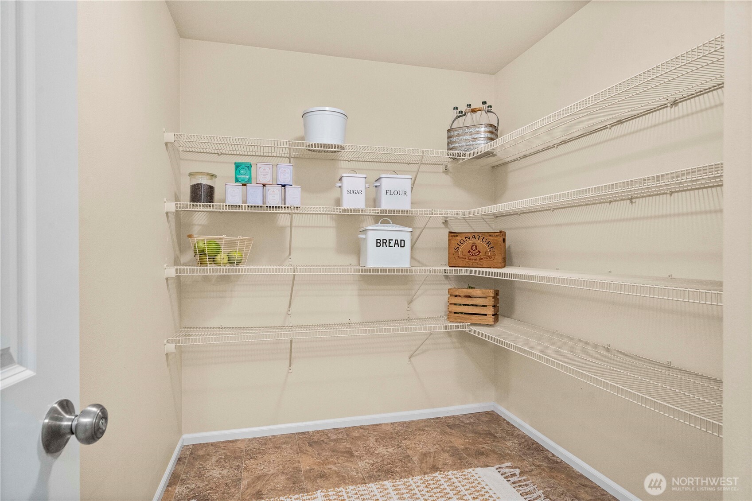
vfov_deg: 67.4
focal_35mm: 18
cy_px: 250
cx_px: 376
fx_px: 376
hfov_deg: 90.0
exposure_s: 1/60
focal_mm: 18
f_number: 8
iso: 3200
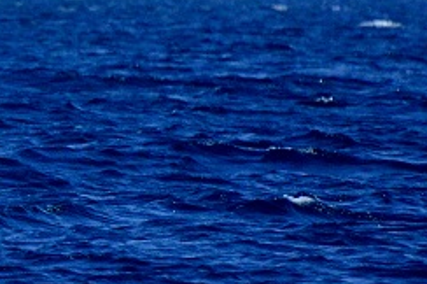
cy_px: 24
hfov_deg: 1.1
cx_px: 10
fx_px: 21795
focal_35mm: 1840
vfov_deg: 0.7
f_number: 5.6
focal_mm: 300
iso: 1800
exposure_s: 1/8000
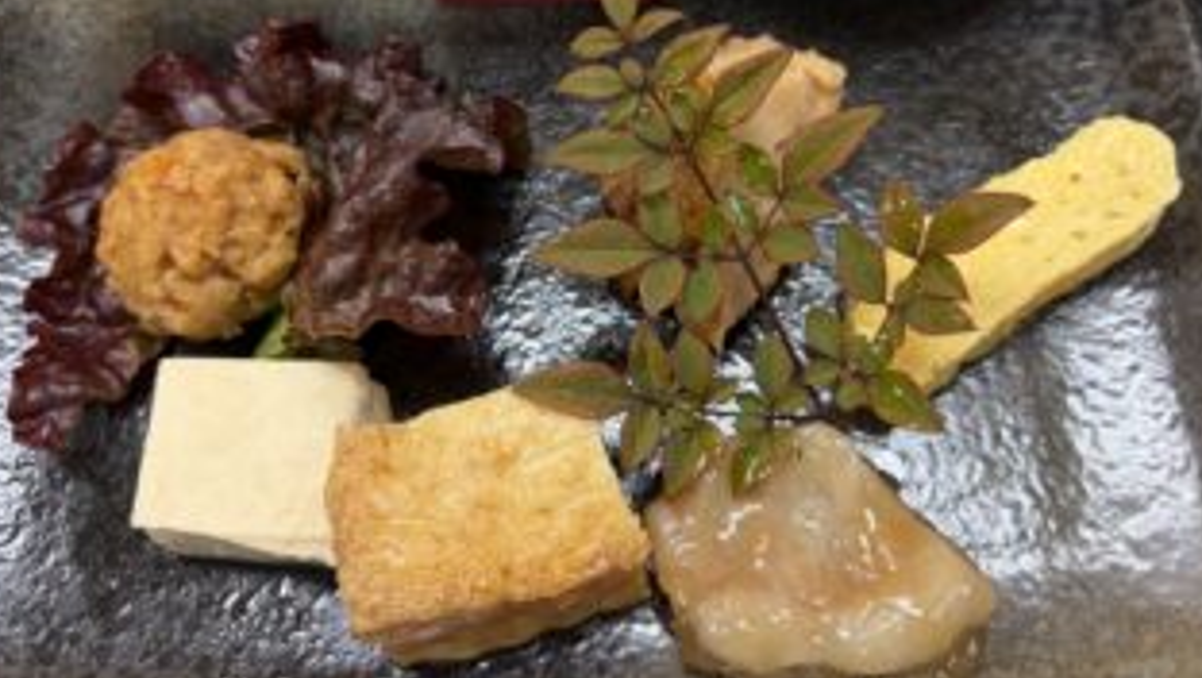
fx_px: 1084
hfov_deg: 58.0
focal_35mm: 34
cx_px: 603
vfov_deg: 34.1
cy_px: 187
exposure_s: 1/67
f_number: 1.6
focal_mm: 5.96
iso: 125
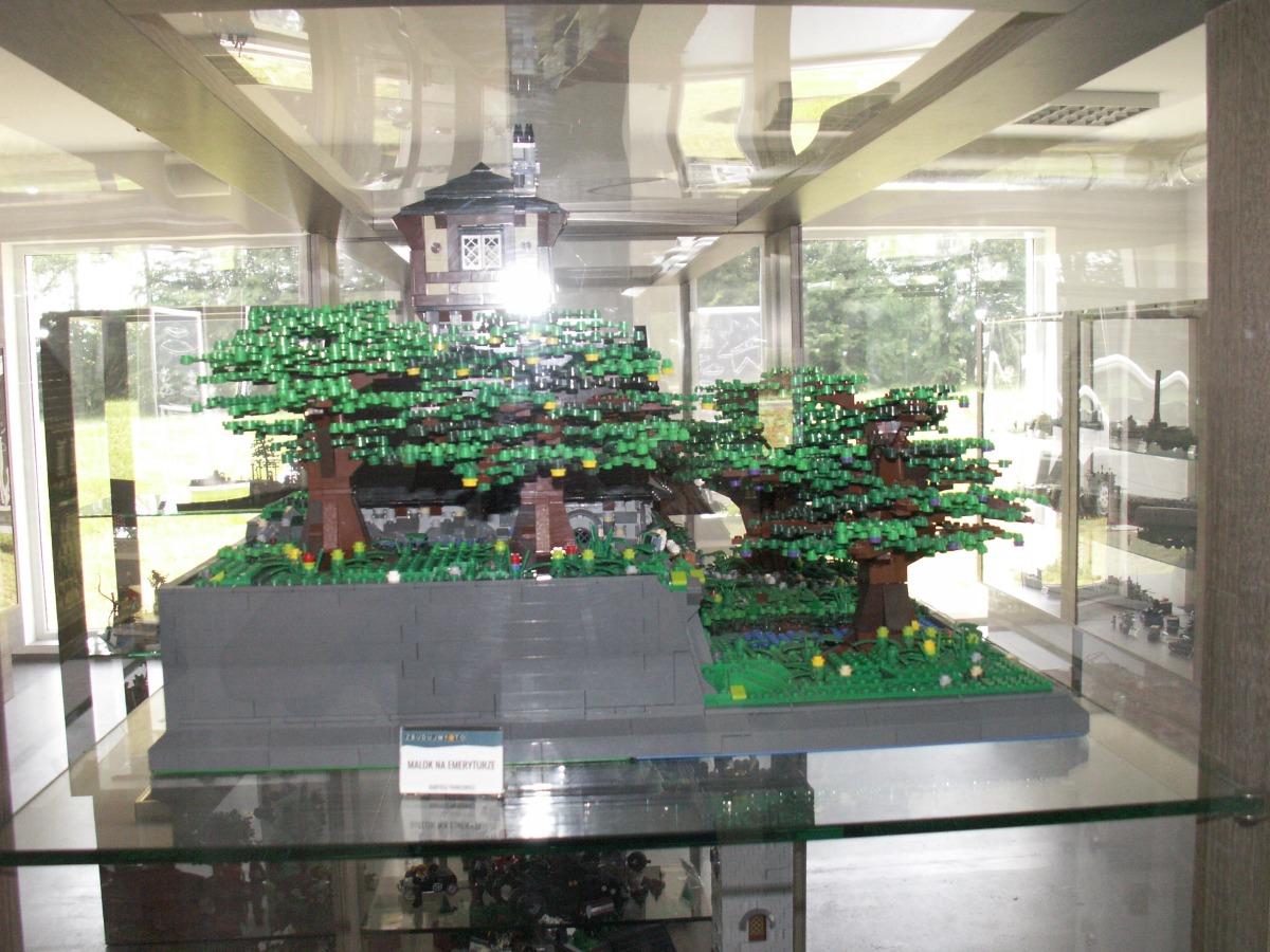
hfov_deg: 52.6
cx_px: 635
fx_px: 1284
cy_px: 476
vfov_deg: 40.7
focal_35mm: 35
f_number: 2.8
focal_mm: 5.86
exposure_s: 1/125
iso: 160
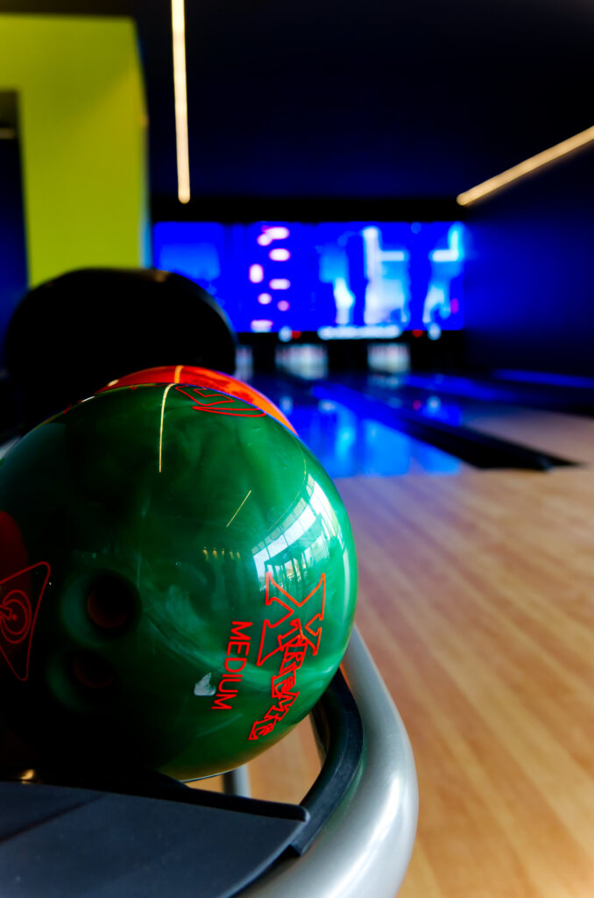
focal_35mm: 36
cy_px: 449
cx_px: 297
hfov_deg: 36.7
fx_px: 895
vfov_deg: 53.2
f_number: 4
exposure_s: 1/160
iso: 2000
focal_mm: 24
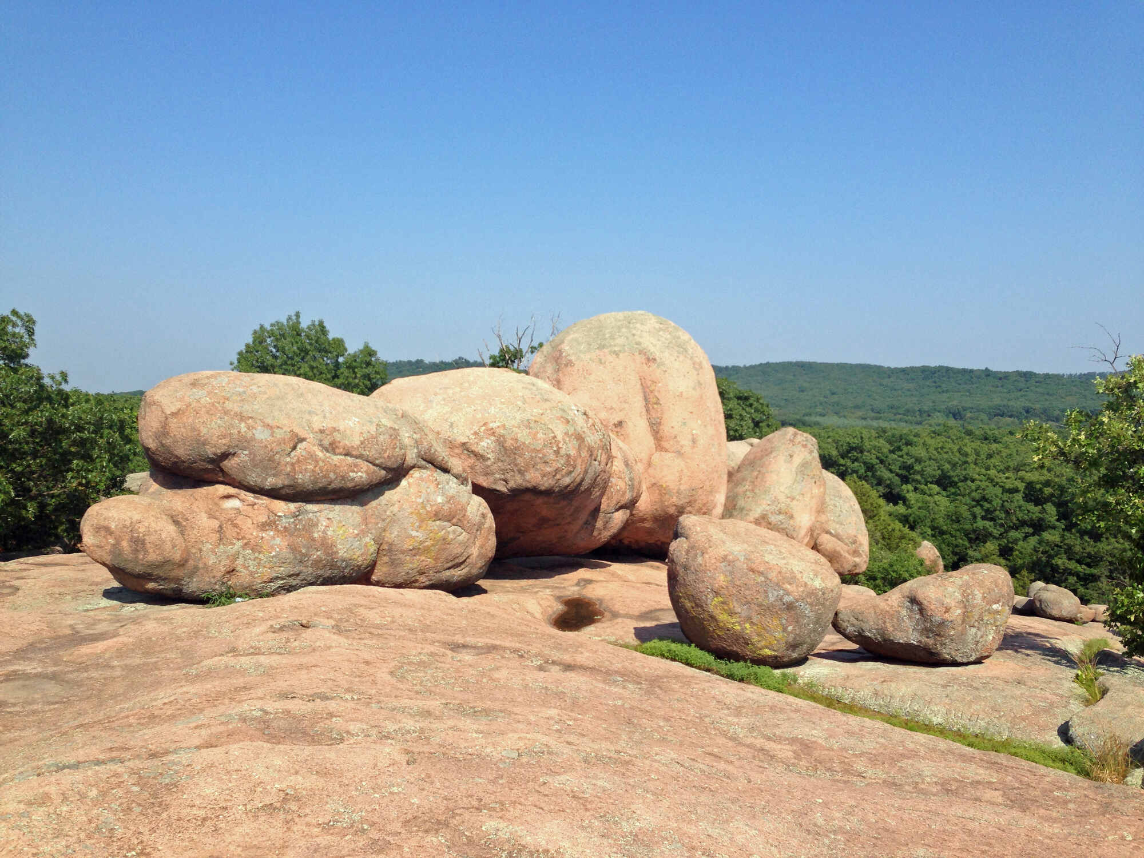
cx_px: 572
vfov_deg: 42.9
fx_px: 1091
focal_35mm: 33
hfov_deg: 55.4
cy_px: 429
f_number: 2.4
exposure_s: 1/1427
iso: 50
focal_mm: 4.13
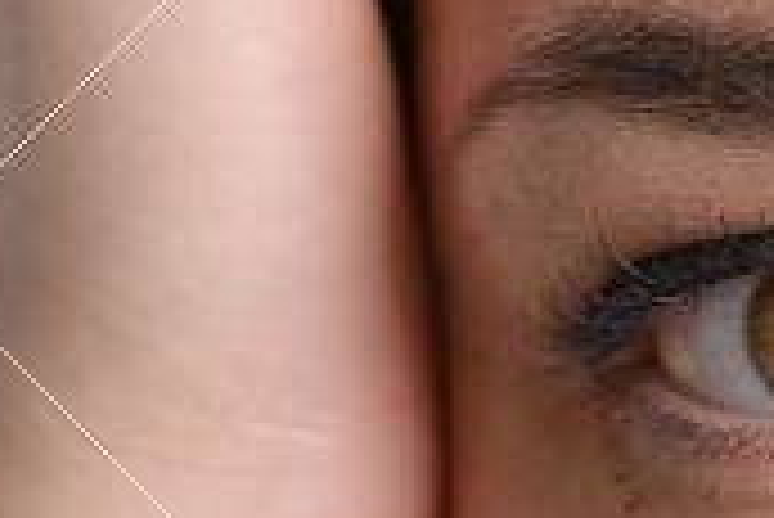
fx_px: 21991
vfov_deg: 1.3
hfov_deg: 2.0
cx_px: 1562
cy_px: 935
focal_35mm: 1022
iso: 100
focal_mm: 135
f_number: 4
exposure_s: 1/125
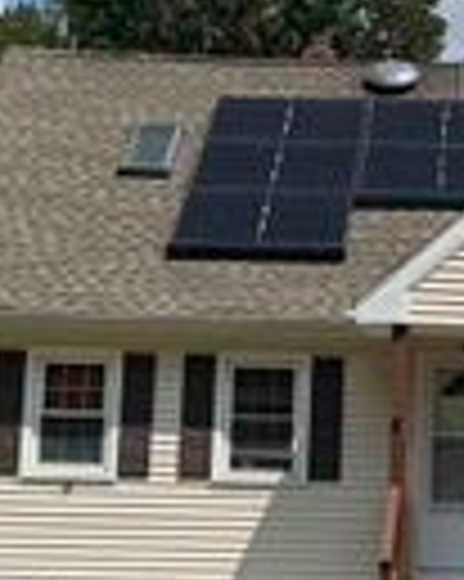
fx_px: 1564
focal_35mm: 91
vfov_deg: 21.0
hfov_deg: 16.6
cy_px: 366
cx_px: 437
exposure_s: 1/6410
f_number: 1.78
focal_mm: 6.76
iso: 80
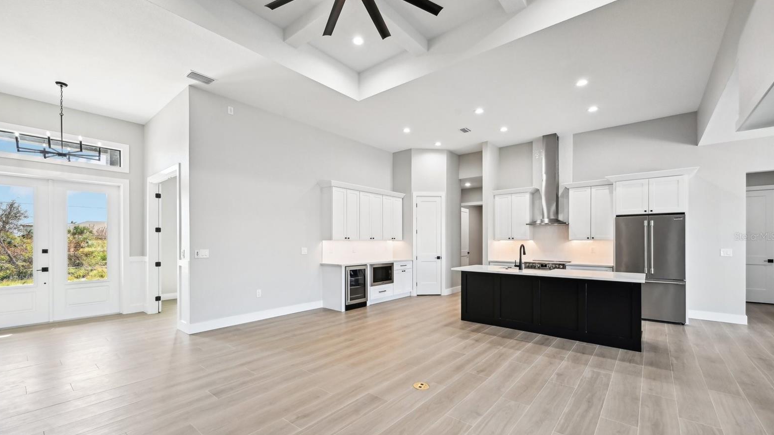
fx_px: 308
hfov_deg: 103.0
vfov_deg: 70.4
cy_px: 236
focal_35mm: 15
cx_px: 382
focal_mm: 14
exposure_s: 1/80
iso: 400
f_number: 8
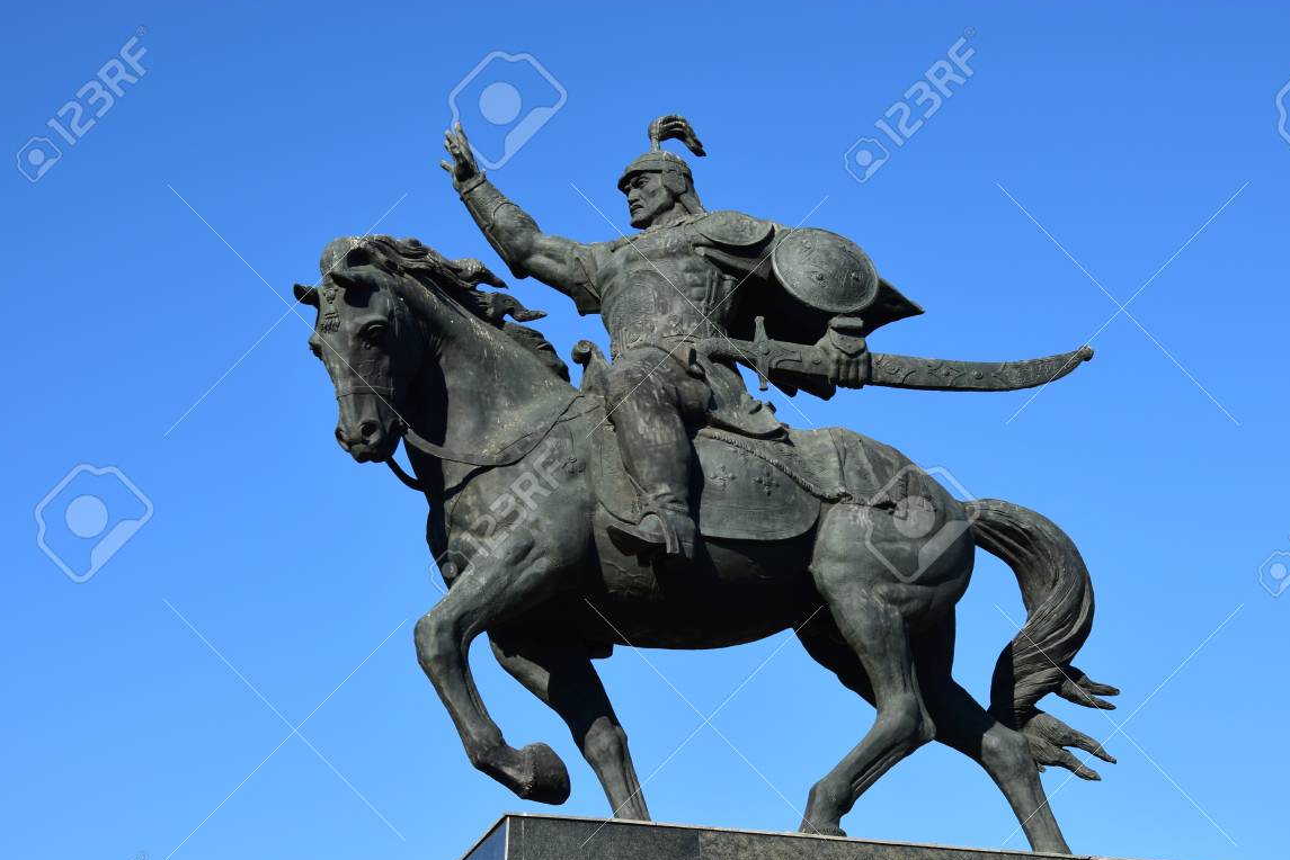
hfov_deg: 33.6
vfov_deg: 22.8
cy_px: 477
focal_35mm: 60
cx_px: 705
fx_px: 2135
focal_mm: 35
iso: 160
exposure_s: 1/200
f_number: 9
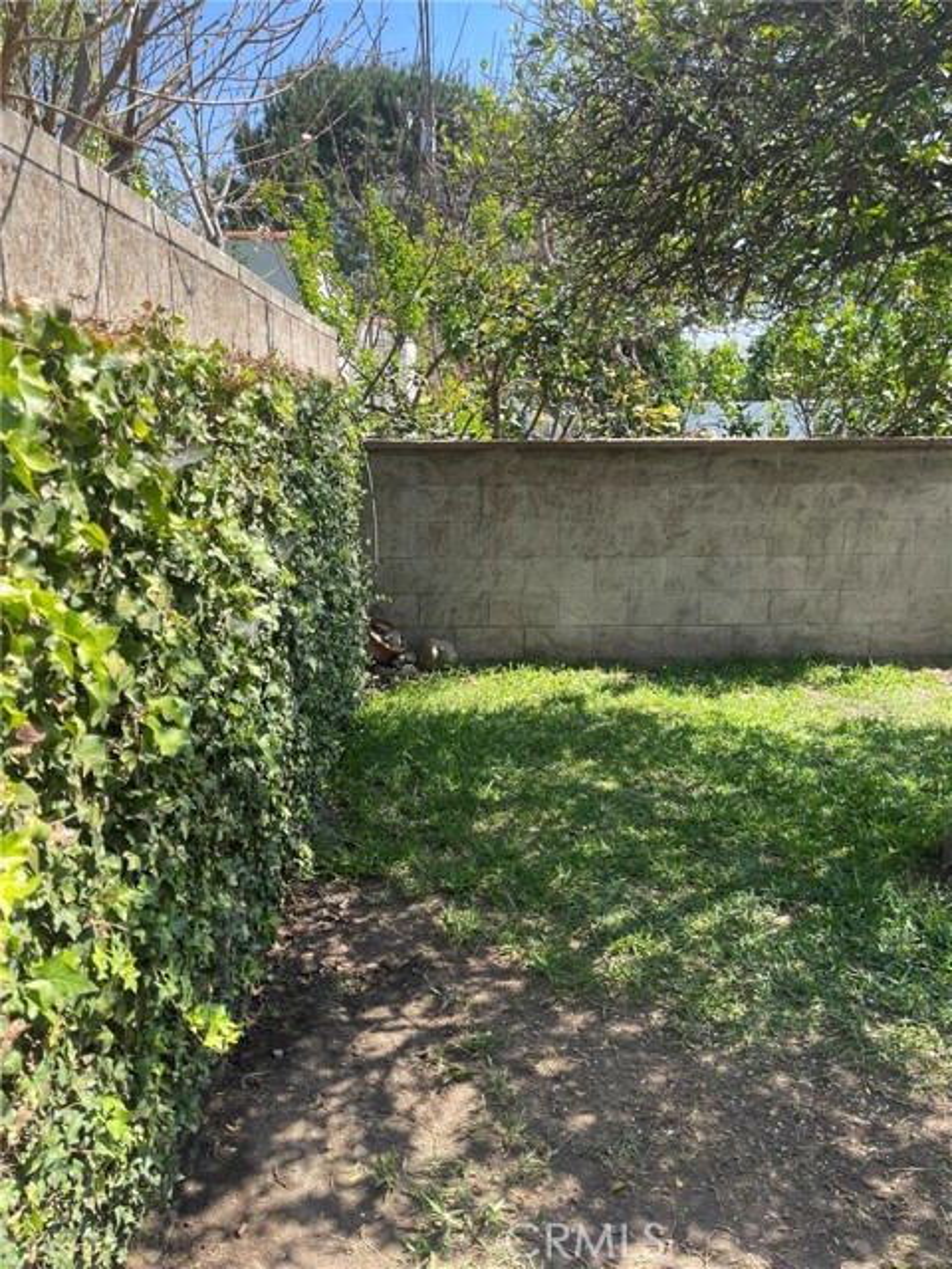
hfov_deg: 54.9
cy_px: 634
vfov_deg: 69.4
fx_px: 917
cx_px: 476
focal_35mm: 25
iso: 32
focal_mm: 5.1
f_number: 1.6
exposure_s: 1/770
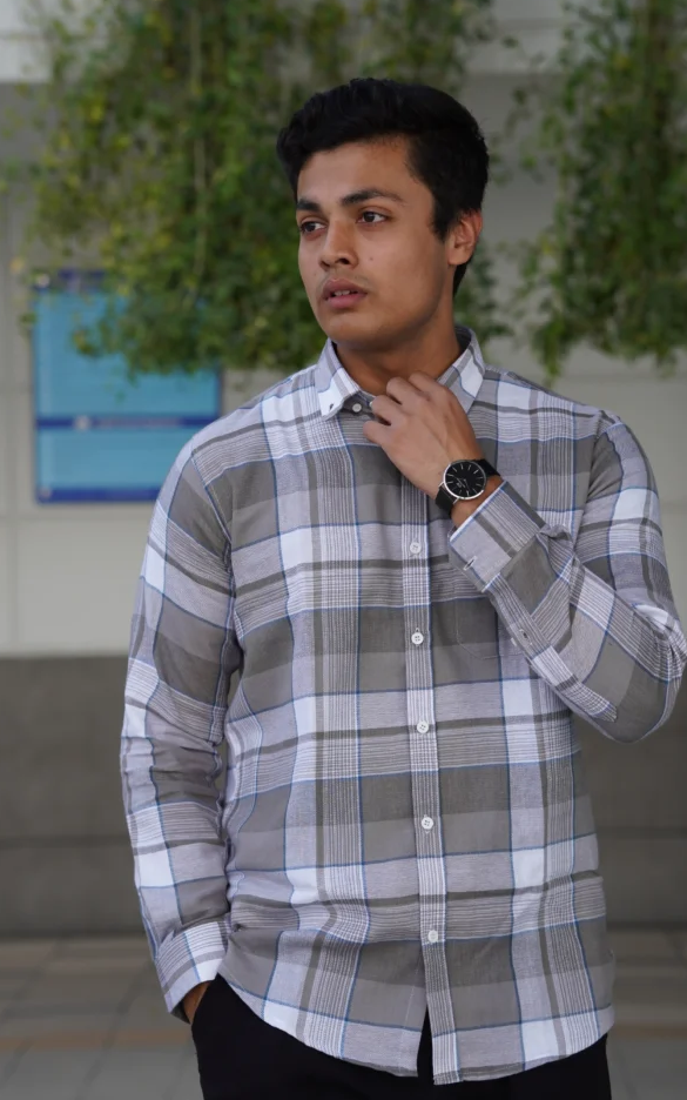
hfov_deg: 13.6
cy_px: 505
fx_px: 2876
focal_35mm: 96
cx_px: 332
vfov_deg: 21.6
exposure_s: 1/500
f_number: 2.8
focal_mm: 56
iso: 100
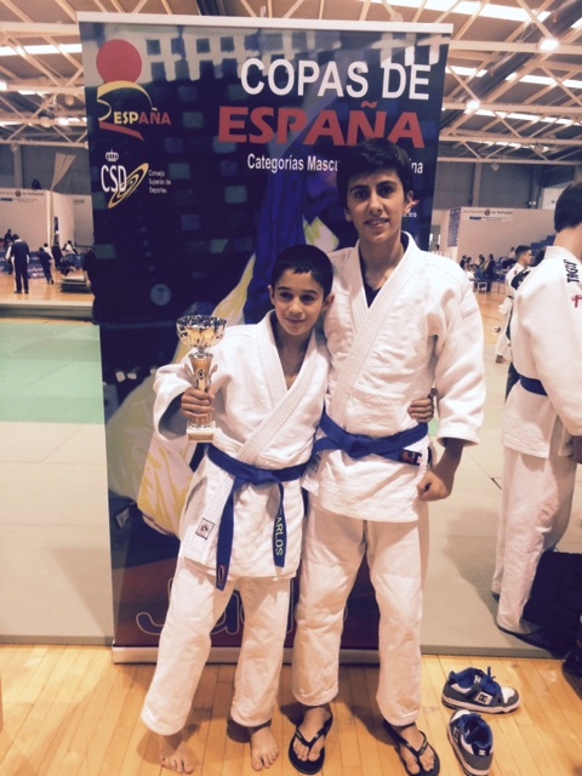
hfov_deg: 48.2
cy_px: 388
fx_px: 650
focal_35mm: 29
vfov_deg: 61.7
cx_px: 291
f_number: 2.2
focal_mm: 4.15
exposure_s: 1/33
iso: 125
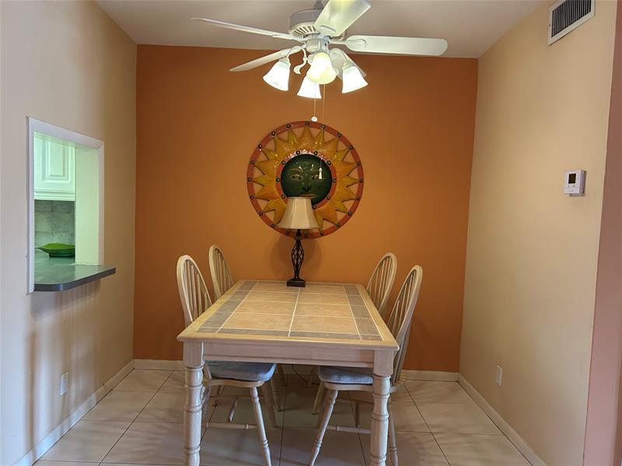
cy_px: 233
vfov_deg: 53.1
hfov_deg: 67.3
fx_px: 467
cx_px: 311
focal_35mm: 26
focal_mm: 5.7
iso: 320
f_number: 1.5
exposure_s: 1/60
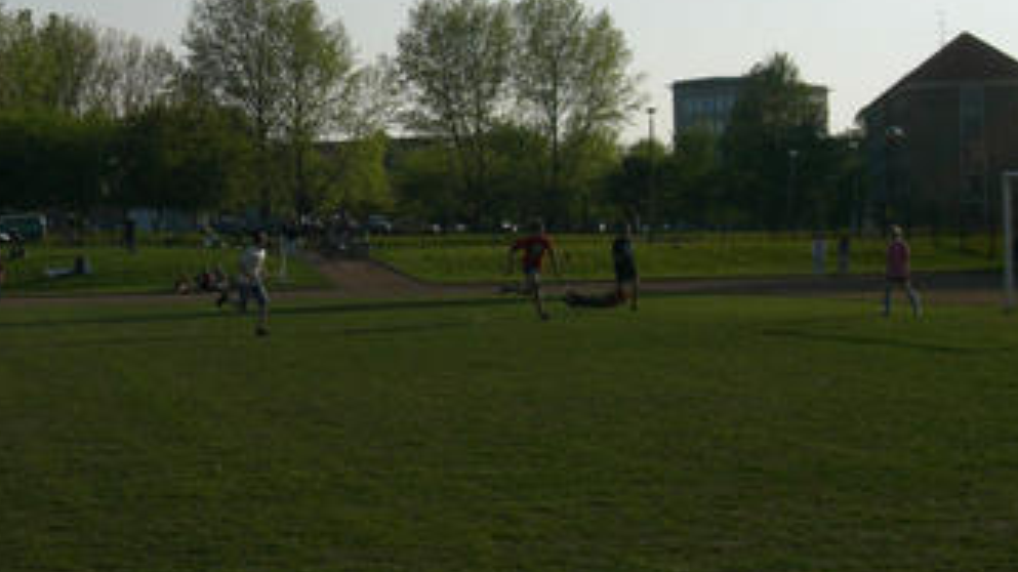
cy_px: 200
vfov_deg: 15.1
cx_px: 98
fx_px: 2159
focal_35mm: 80
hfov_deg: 25.7
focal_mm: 6.3
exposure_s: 1/1250
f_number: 4.4
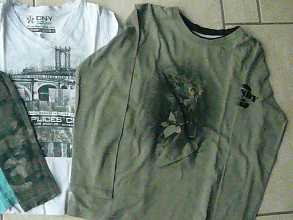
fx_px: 389
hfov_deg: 39.5
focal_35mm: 46
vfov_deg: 31.5
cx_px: 54
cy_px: 127
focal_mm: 4.6
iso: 3200
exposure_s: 1/400
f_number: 8
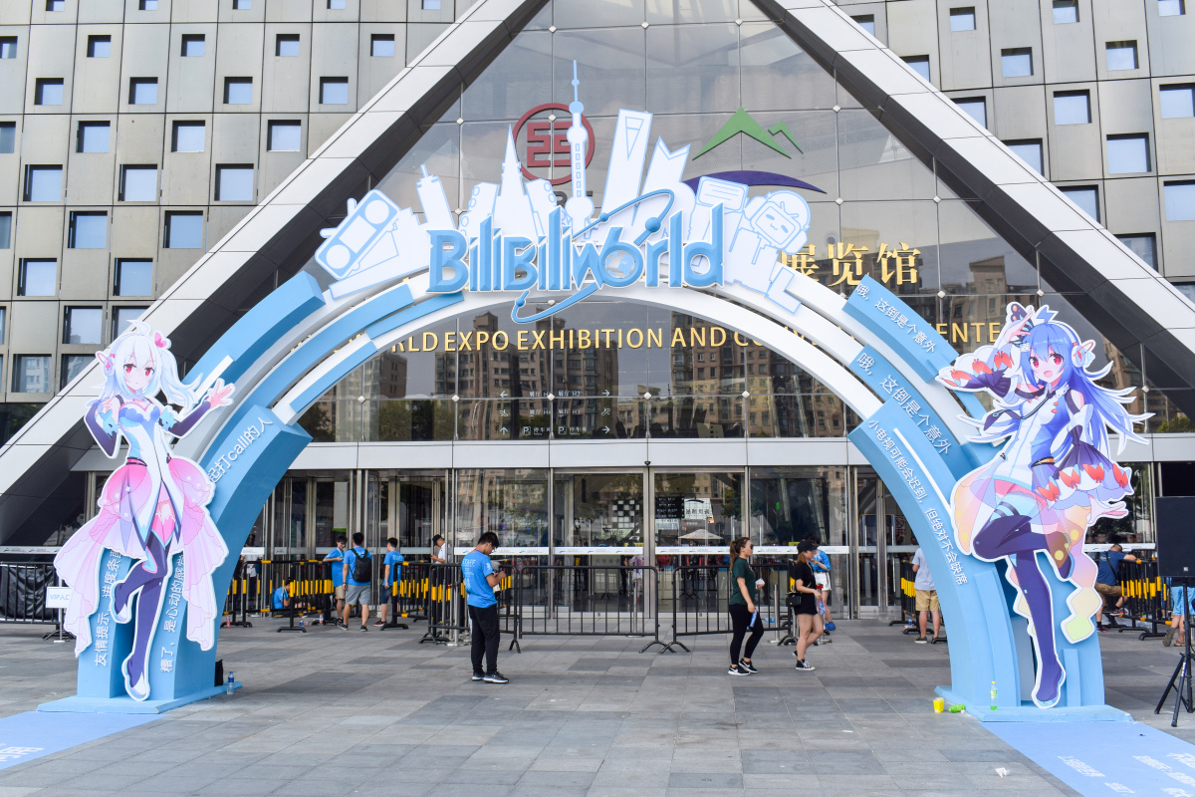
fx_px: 1195
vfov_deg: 36.9
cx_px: 598
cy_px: 398
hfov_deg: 53.1
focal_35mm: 36
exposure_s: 1/250
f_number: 8
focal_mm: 24
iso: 220
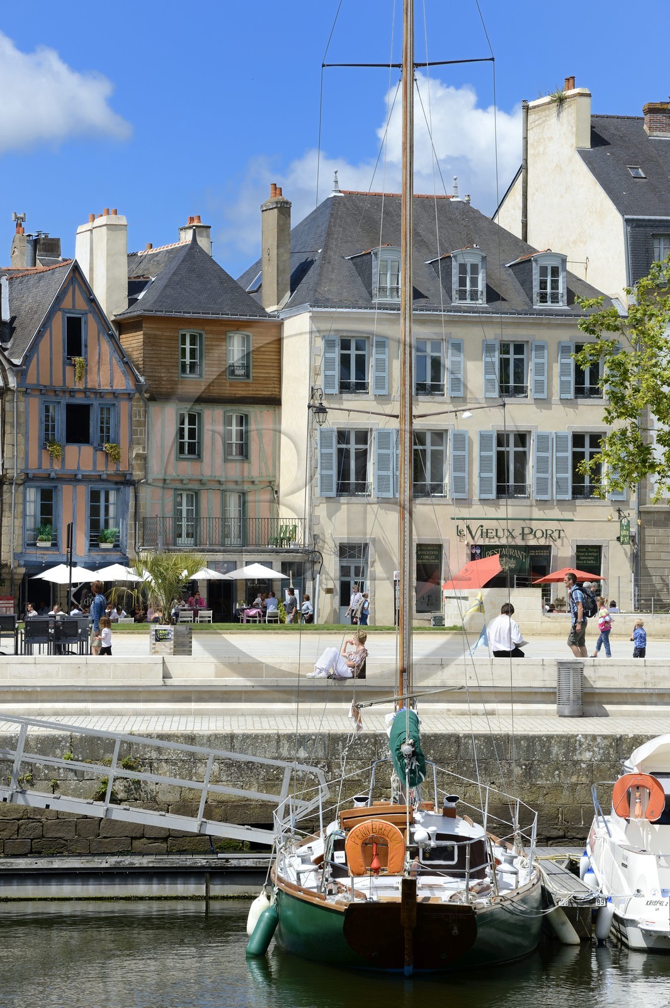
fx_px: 3495
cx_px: 335
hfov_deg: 10.9
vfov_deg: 16.4
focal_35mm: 125
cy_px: 504
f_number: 14
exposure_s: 1/200
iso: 200
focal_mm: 125
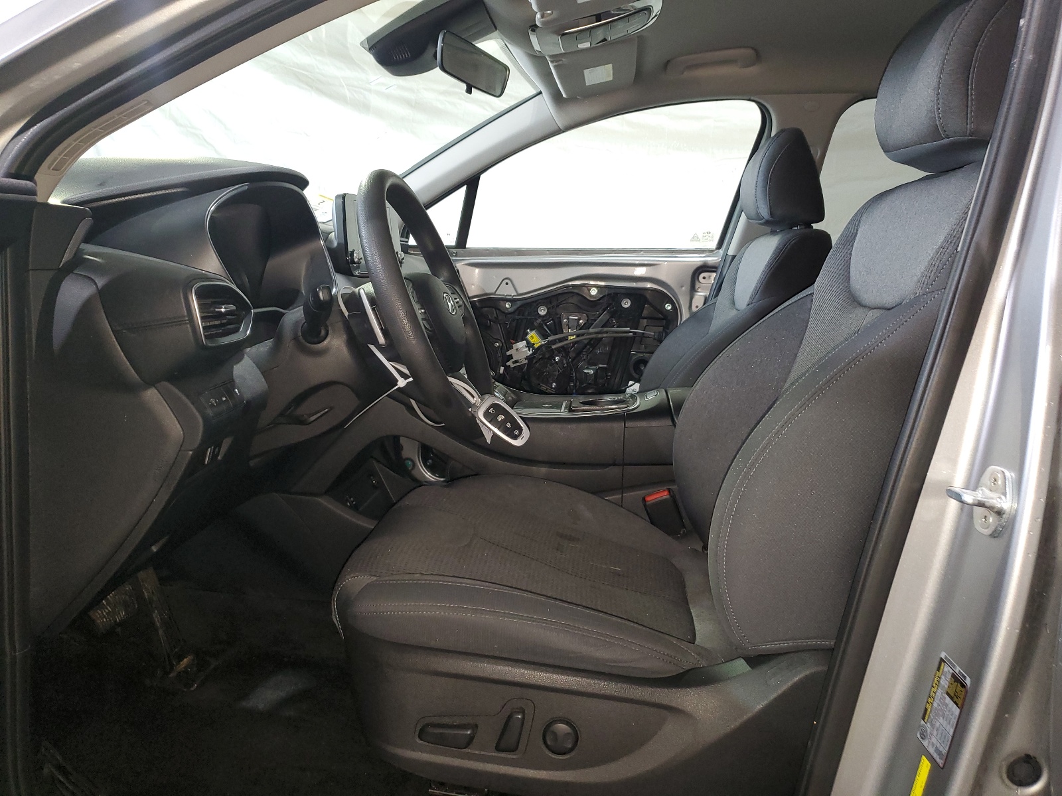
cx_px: 531
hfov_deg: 67.3
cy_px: 398
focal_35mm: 26
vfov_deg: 53.1
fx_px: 798
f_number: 1.5
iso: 121
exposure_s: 1/24
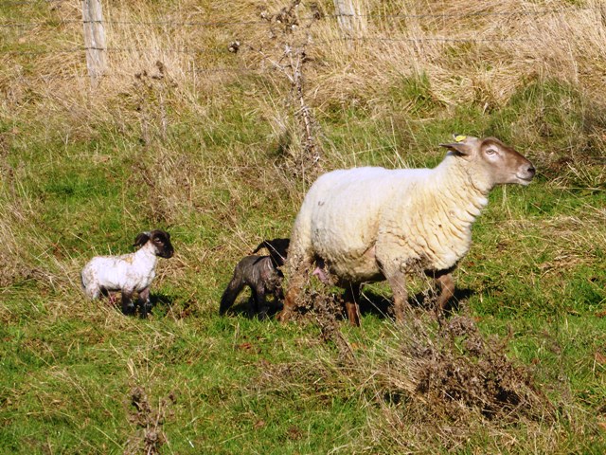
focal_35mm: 238
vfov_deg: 6.2
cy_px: 228
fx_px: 4167
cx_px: 303
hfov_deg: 8.3
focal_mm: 38.4
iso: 100
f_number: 5.6
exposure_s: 1/400
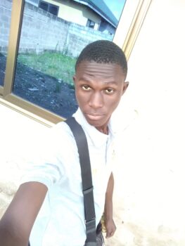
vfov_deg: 73.9
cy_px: 123
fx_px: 164
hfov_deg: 58.9
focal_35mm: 23
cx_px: 92
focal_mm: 2.42
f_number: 2
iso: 119
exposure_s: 1/120
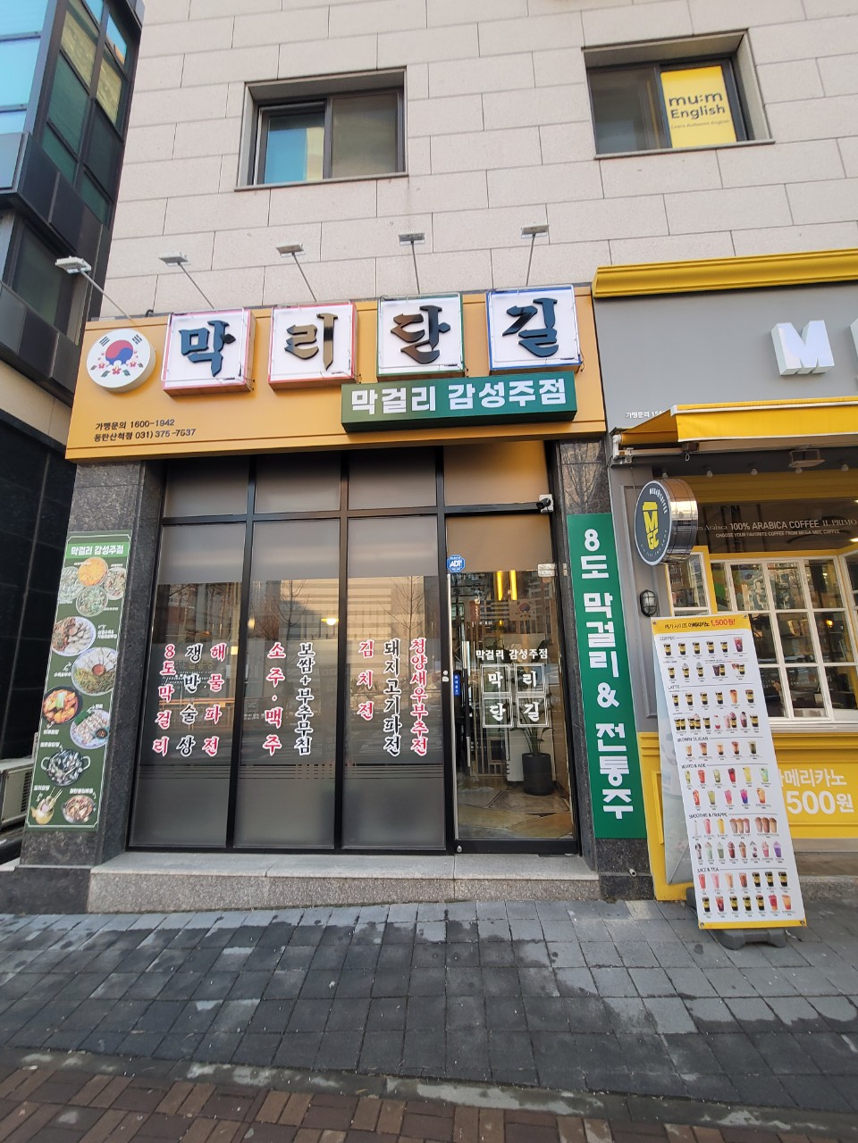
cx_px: 429
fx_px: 430
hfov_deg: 89.9
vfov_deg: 106.2
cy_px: 572
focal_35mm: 13
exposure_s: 1/120
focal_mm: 2.2
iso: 80
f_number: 2.2
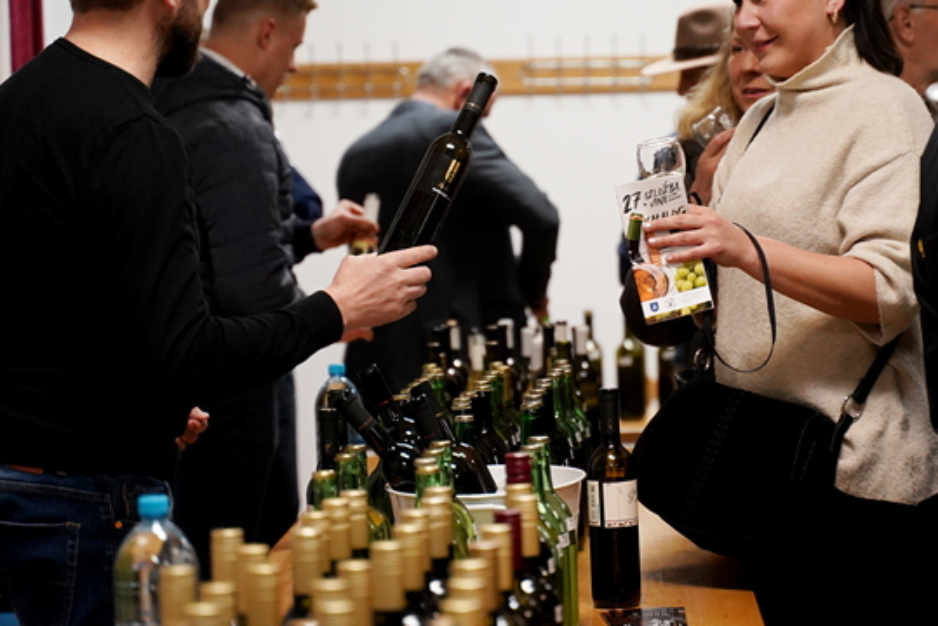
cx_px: 560
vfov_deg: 12.0
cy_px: 229
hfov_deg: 17.9
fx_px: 2972
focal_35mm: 114
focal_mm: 75
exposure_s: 1/160
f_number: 2.8
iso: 2000
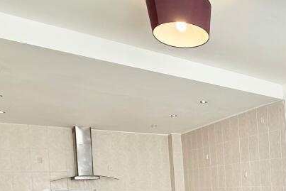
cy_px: 192
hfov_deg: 45.6
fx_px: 294
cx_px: 271
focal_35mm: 37
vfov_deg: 32.9
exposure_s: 1/99
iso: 64
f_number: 2.2
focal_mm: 2.22
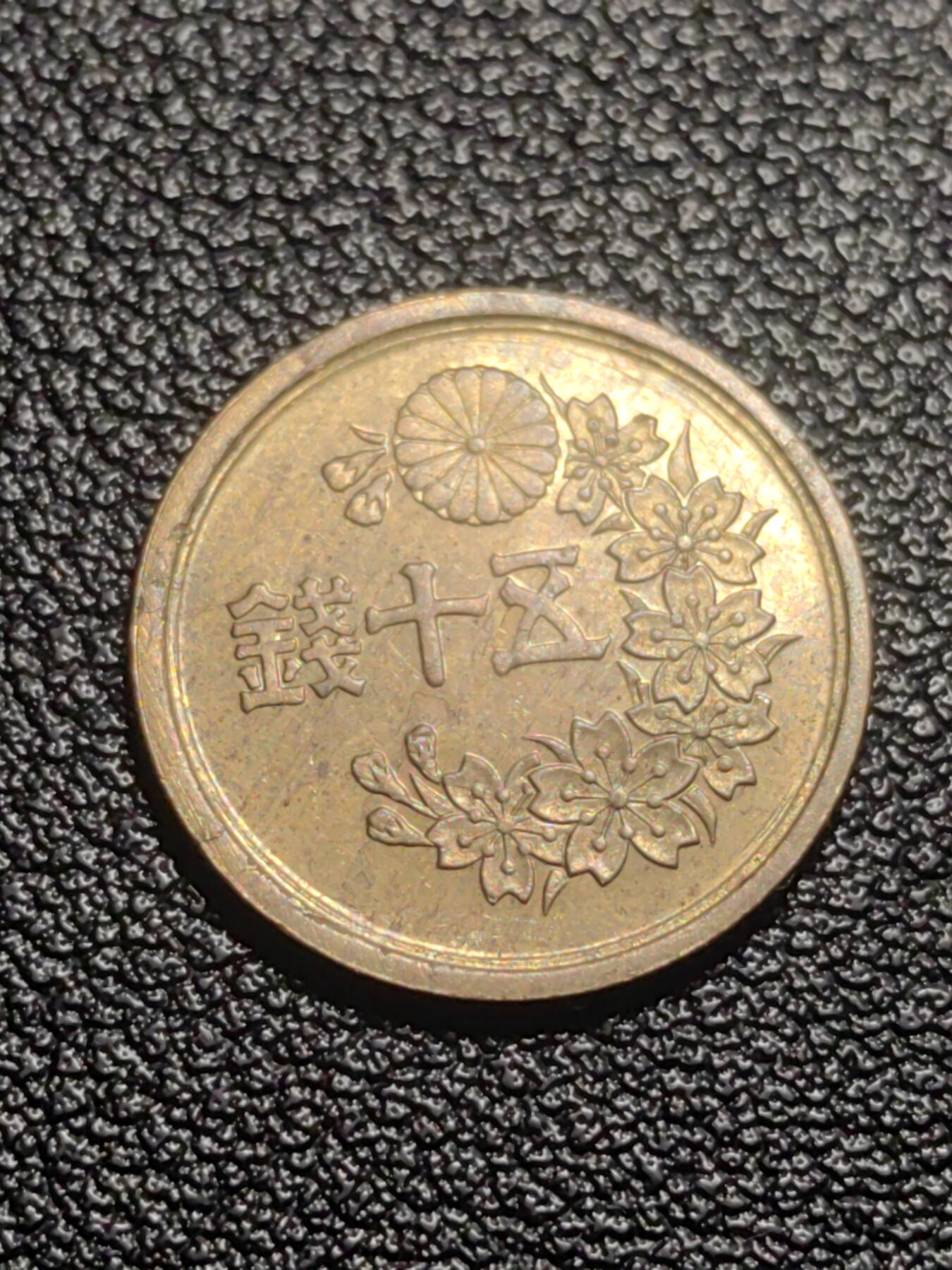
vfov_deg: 20.7
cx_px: 476
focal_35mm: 95
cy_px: 635
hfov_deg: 15.6
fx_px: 3484
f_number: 2
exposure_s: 1/160
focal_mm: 5.75
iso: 50
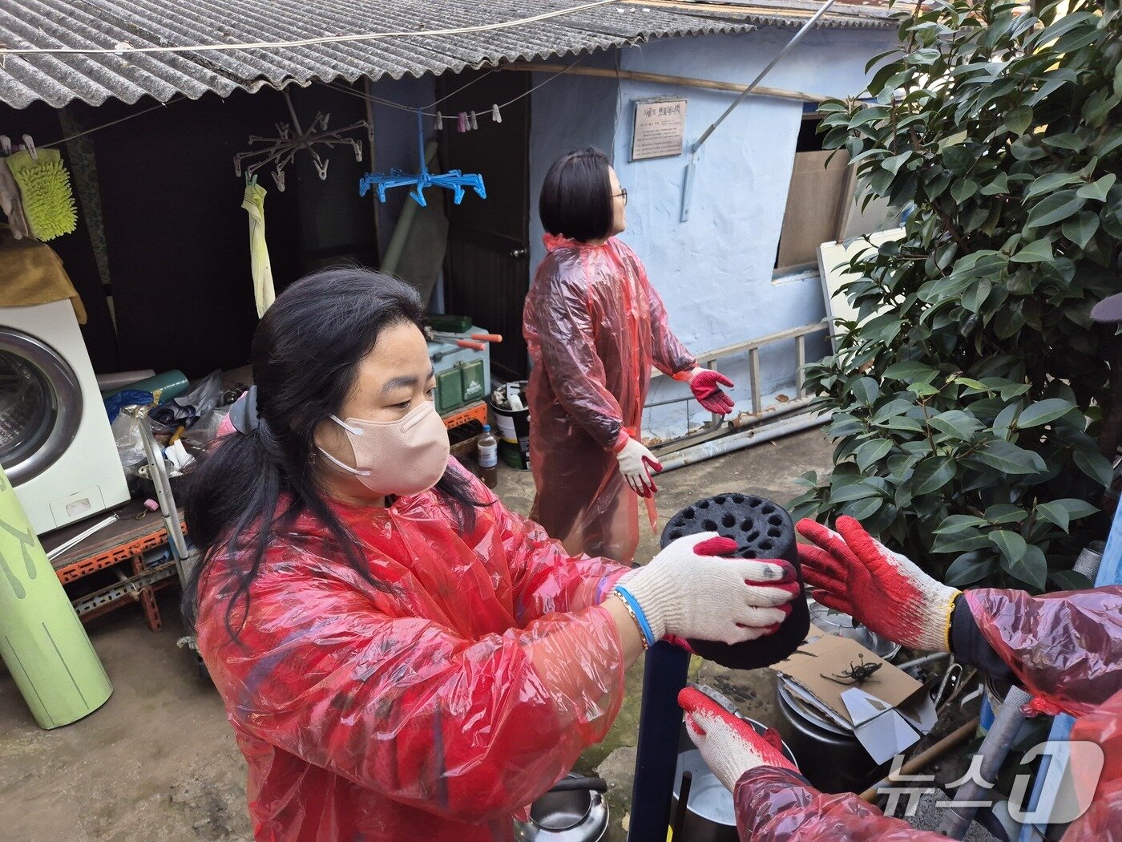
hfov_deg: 73.9
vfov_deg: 58.9
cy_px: 421
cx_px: 561
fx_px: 745
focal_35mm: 23
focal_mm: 5.4
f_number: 1.8
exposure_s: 1/180
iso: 40
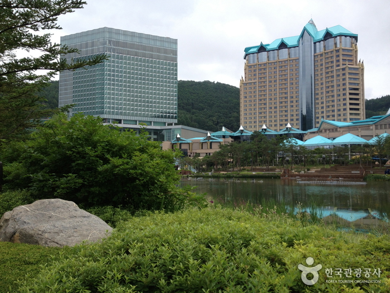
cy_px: 146
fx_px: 394
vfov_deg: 40.7
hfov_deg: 52.6
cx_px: 195
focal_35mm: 35
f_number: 2.4
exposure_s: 1/1200
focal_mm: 4.28
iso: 50
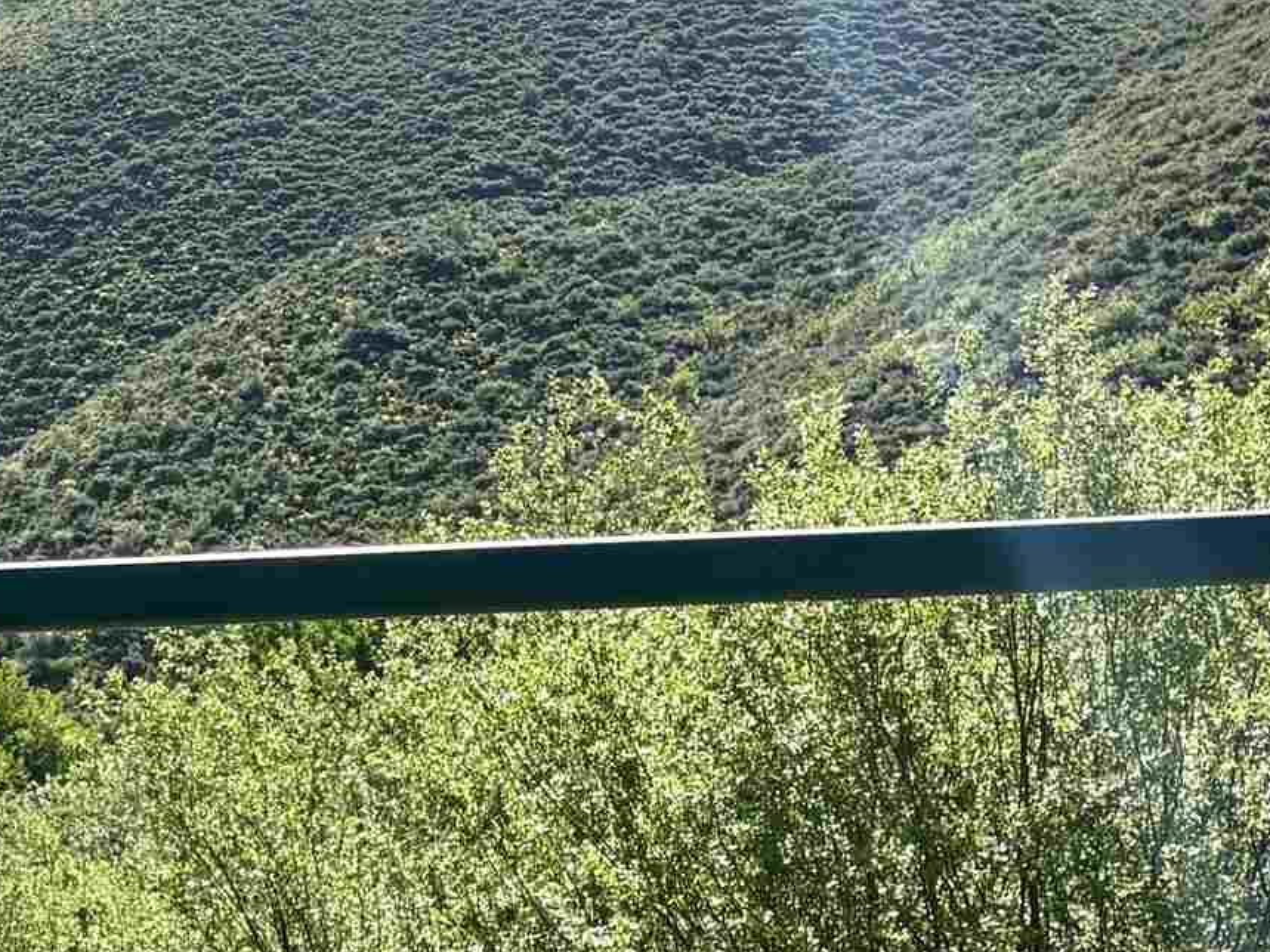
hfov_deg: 19.8
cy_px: 1228
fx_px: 3412
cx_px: -257
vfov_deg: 15.2
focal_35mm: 93
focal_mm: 5.96
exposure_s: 1/2208
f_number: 1.6
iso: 50
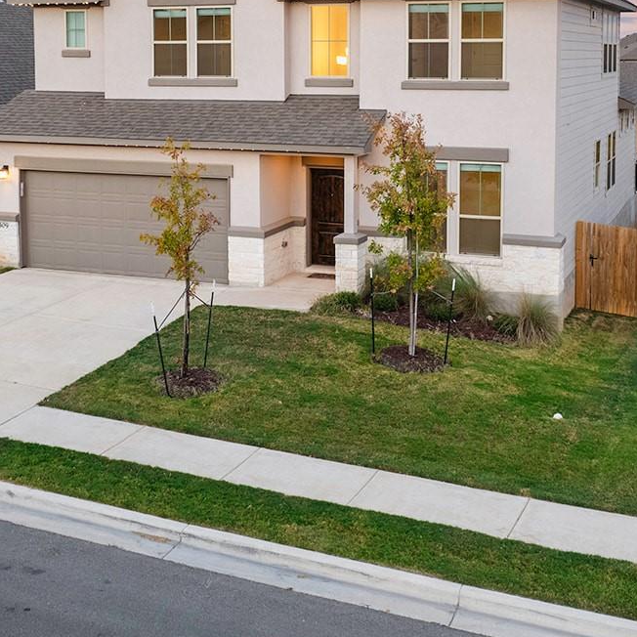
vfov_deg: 32.0
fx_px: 1083
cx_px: 327
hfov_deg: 32.8
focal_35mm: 52
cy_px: 136
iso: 200
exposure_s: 1/120
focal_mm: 12.29
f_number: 2.8
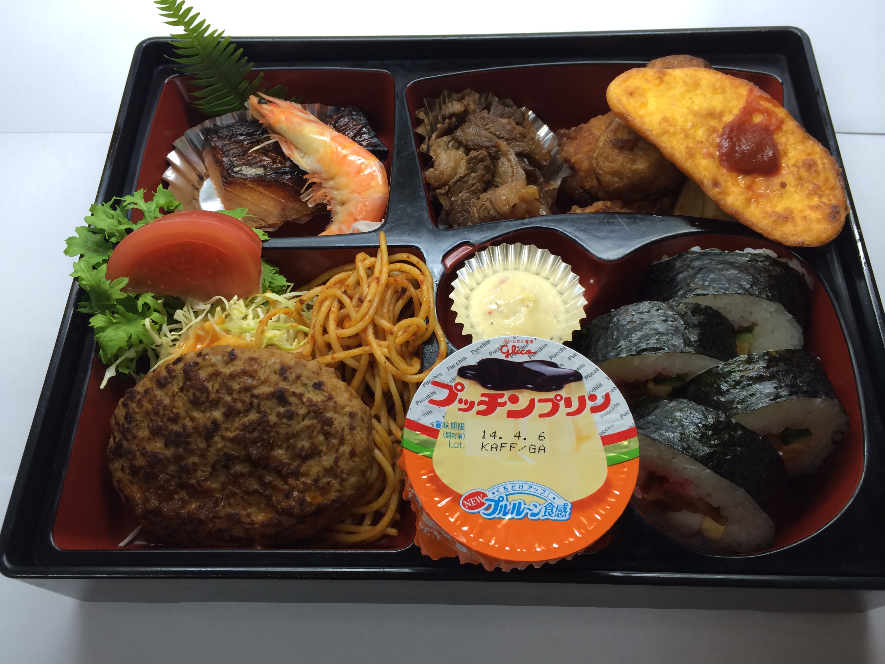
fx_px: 767
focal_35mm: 30
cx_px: 442
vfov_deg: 46.8
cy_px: 332
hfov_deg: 60.0
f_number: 2.2
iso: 40
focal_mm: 4.12
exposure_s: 1/30
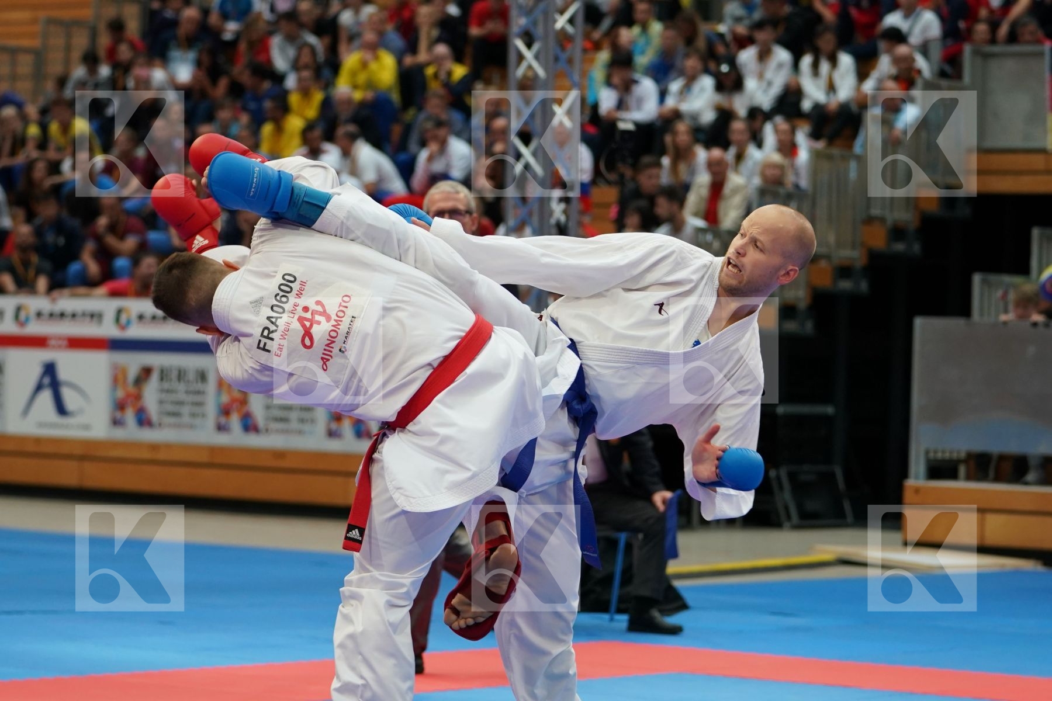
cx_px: 526
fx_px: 3506
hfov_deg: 17.1
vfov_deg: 11.4
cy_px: 350
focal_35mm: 120
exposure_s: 1/1000
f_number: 2.8
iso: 1250
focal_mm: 80
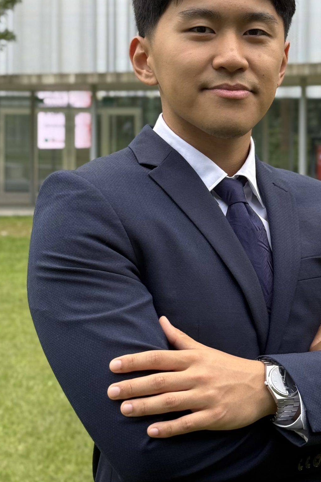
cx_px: 226
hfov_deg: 16.4
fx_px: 1110
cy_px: 137
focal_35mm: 83
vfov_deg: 24.3
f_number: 1.78
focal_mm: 6.76
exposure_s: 1/216
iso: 50
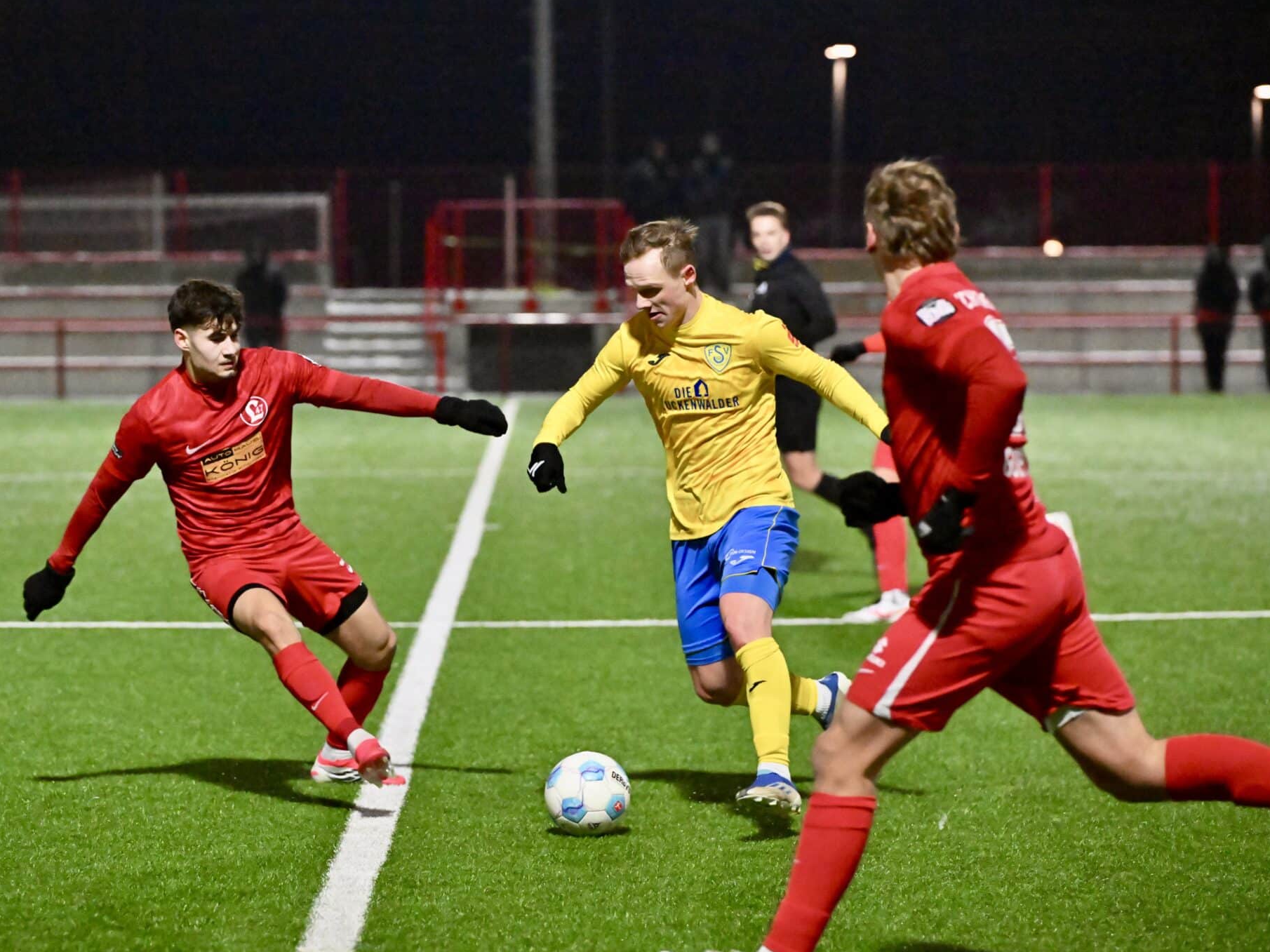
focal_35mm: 136
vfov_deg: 10.9
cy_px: 477
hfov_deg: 14.5
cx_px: 650
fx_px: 4989
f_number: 3.2
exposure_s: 1/1250
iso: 10000
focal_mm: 125
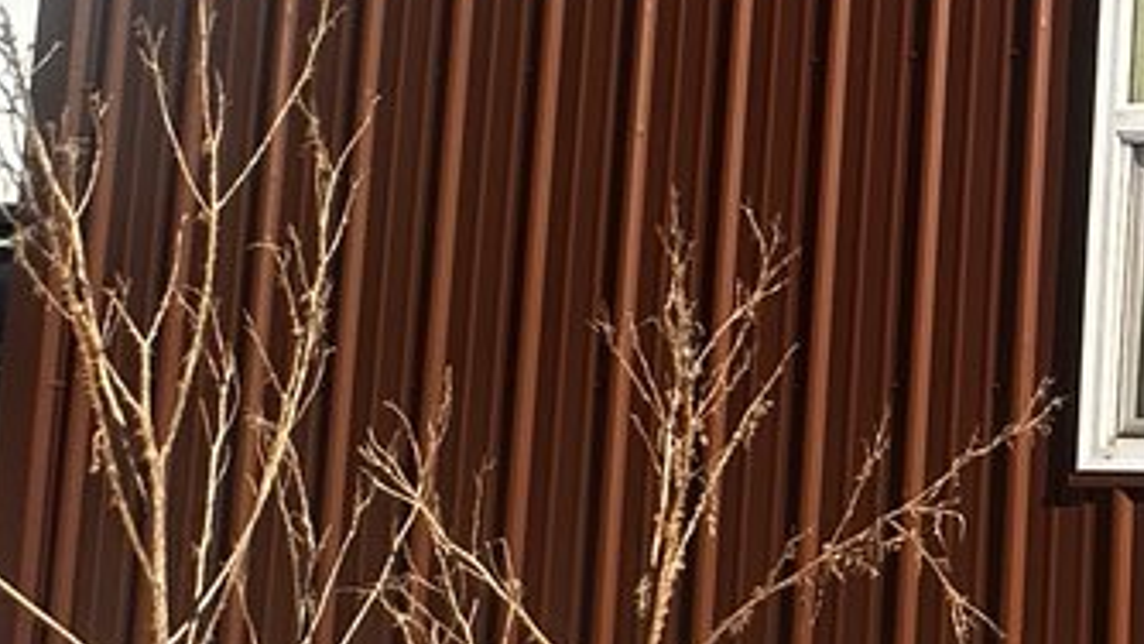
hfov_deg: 18.5
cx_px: 2331
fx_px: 2093
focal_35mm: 69
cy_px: 29
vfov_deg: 17.2
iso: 50
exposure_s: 1/1103
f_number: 2.2
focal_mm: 2.22
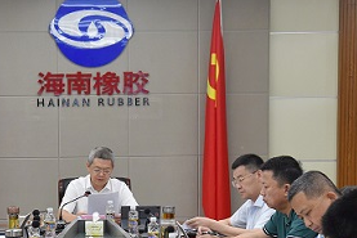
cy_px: 205
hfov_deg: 20.3
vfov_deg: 13.6
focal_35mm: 100
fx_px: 992
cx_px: 106
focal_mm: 46
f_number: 5.6
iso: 2500
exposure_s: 1/125
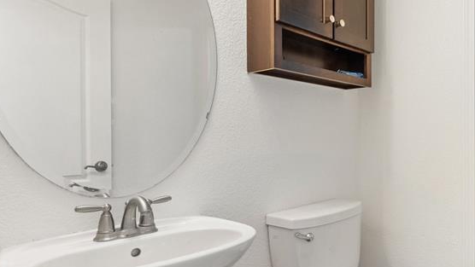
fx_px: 340
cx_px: 377
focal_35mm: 27
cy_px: 141
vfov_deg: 42.9
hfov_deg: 64.0
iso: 400
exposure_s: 1/3
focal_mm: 14
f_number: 9
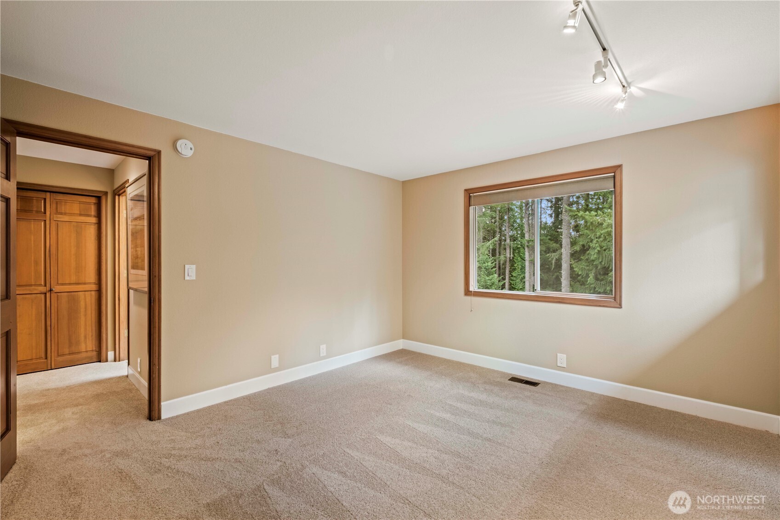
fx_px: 325
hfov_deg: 100.4
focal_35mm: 15
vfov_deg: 77.3
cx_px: 390
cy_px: 260
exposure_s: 3
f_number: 8
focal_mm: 10
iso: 320
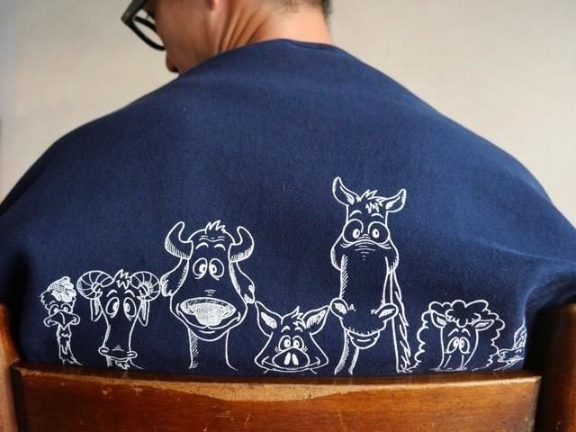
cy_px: 216
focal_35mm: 32
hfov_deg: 56.8
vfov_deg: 44.2
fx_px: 532
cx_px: 288
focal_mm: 16
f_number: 3
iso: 3200
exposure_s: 1/40
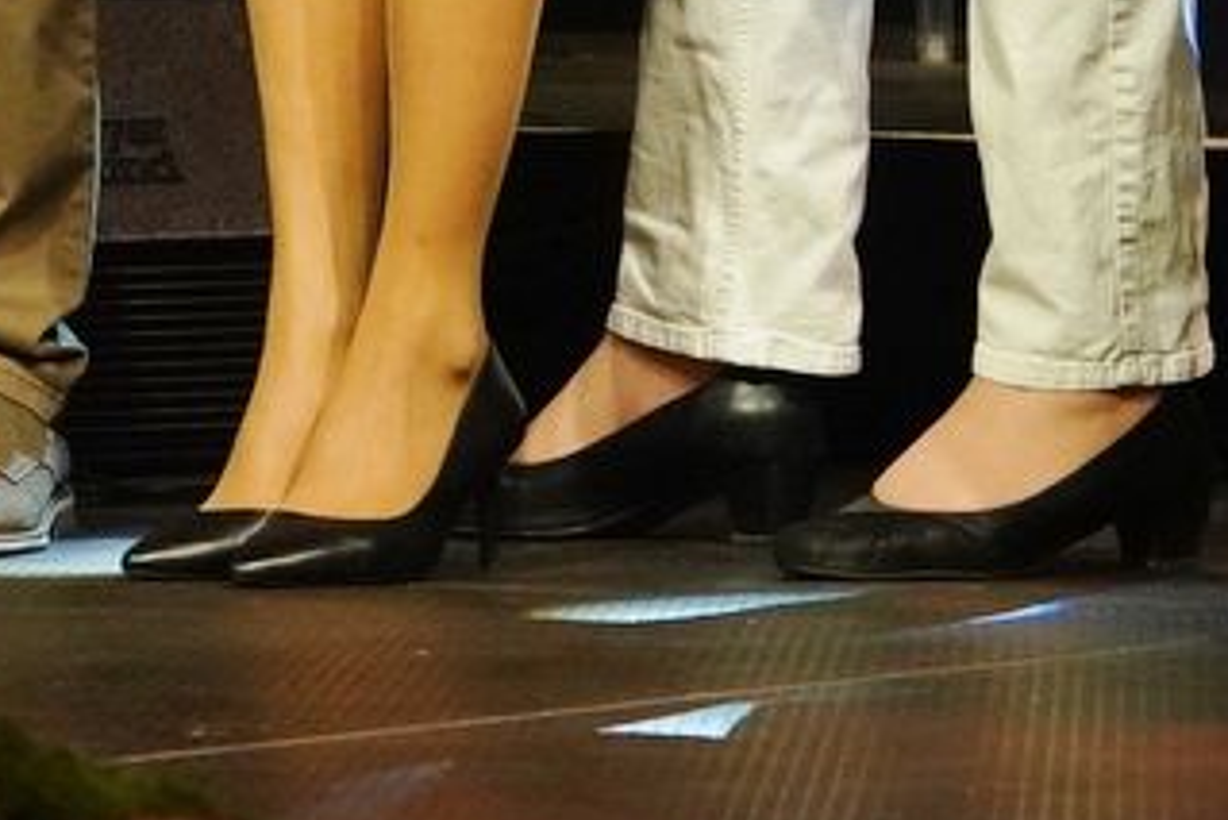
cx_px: -1440
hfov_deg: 6.3
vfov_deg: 4.2
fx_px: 10681
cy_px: -1675
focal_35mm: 313
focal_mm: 50
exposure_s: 1/350
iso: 2500
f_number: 4.5
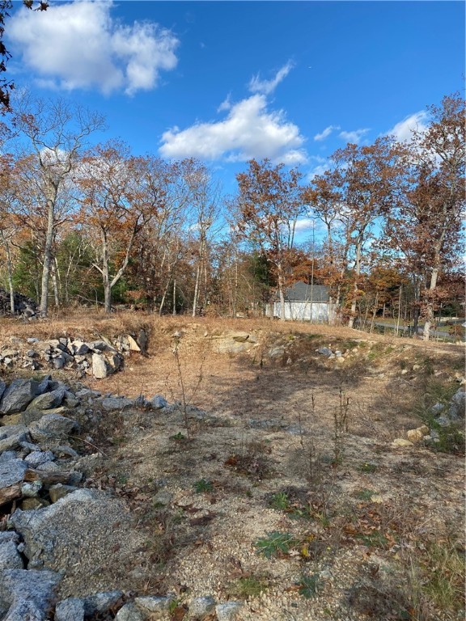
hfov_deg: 53.1
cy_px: 310
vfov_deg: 67.3
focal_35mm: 26
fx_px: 467
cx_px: 233
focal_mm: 4.25
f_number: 1.8
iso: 32
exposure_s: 1/1429
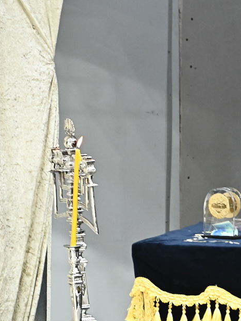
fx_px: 4046
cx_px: 321
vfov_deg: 4.5
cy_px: 188
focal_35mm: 436
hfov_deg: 3.4
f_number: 7.1
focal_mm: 200
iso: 3200
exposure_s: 1/200
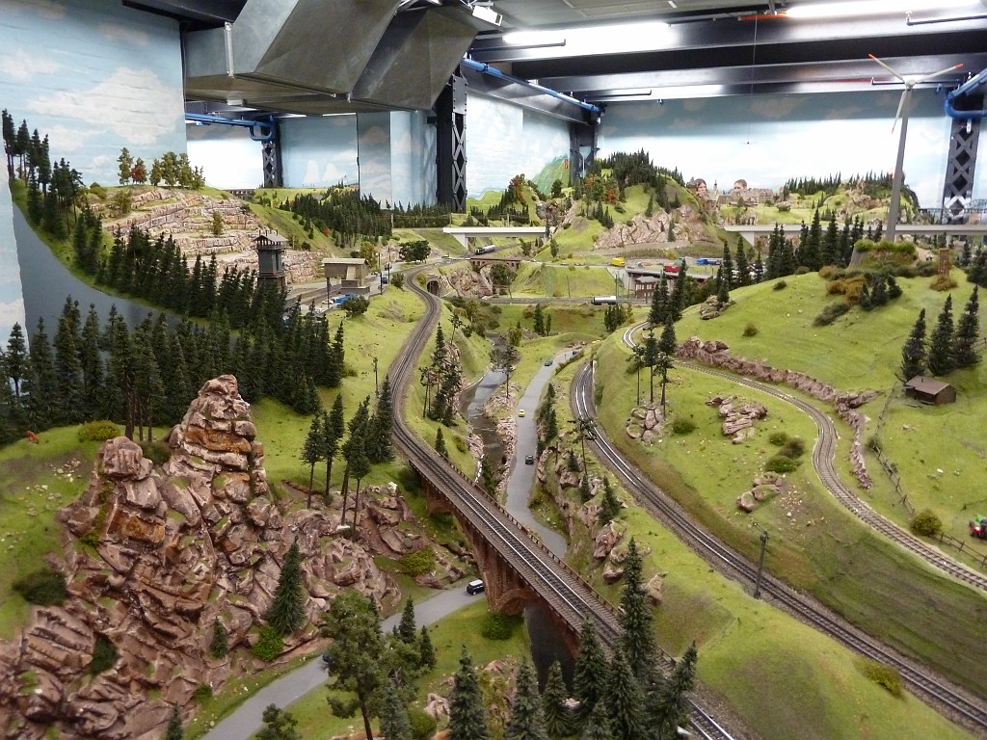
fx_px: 713
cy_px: 370
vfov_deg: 54.9
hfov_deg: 69.4
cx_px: 494
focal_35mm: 25
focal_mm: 4.1
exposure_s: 1/13
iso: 400
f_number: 3.3
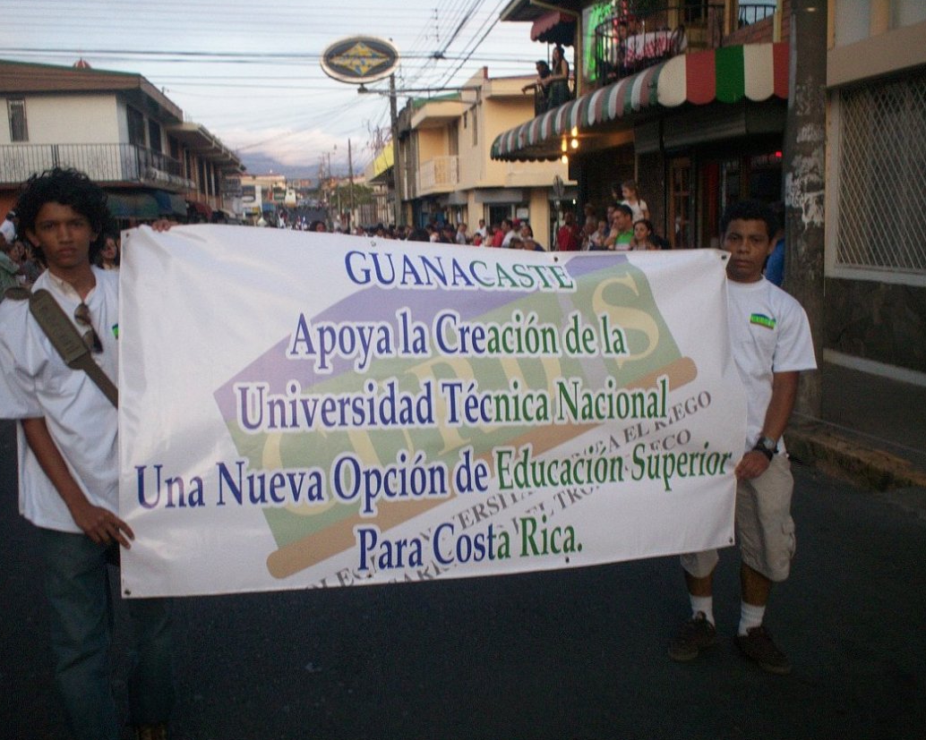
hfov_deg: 47.9
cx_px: 429
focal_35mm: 38
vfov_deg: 39.2
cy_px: 368
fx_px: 1041
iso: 140
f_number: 4.5
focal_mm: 6
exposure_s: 1/47.4
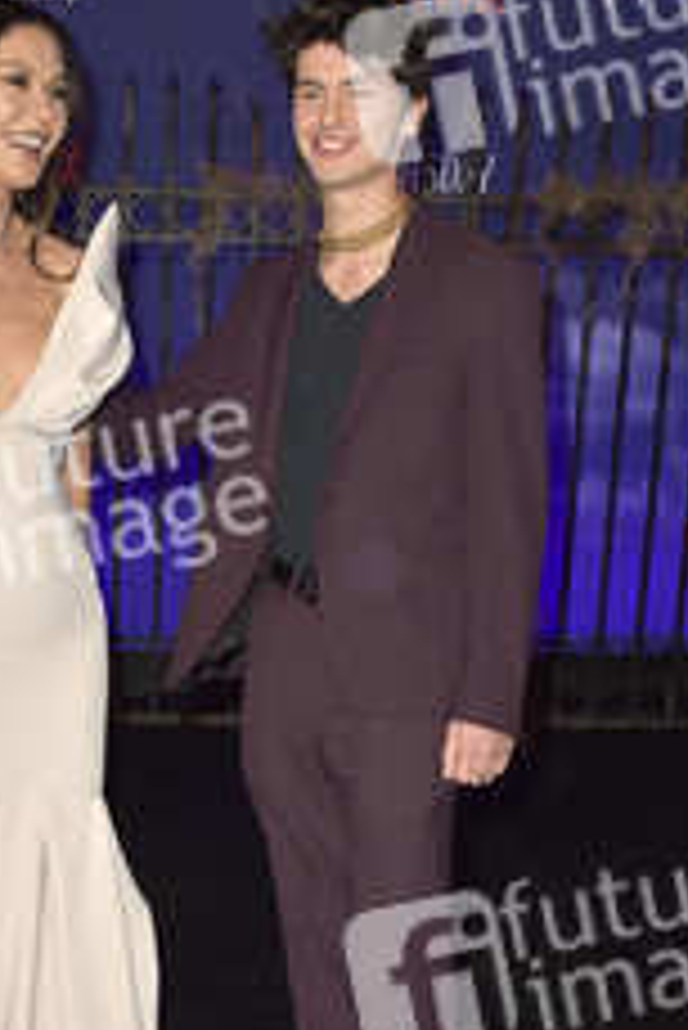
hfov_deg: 21.4
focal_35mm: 63
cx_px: 169
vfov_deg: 31.5
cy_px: 733
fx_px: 1803
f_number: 6.3
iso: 640
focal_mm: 36
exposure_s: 1/250
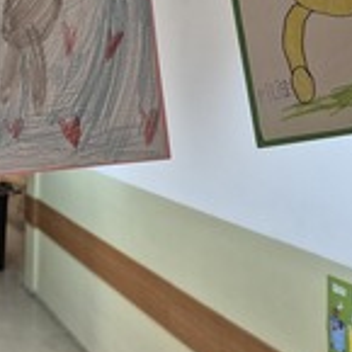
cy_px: 15
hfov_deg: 27.8
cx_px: -39
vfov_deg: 28.9
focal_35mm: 56
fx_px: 644
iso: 1000
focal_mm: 5.4
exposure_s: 1/100
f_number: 1.8
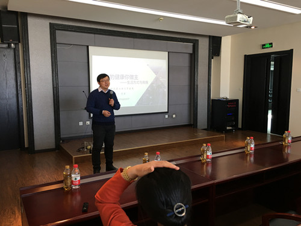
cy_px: 113
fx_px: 252
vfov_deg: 48.2
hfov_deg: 61.7
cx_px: 150
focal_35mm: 29
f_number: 2.2
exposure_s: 1/17
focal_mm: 4.15
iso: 32
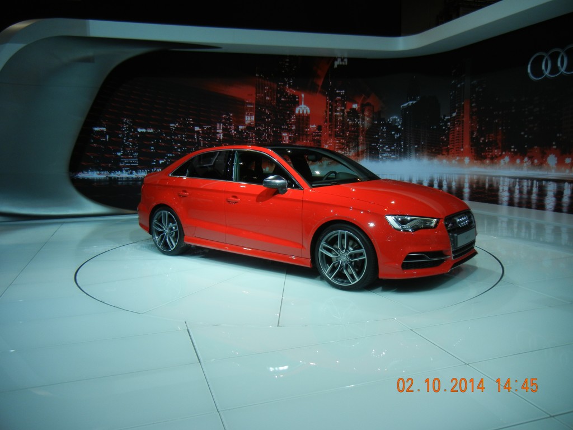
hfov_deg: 60.0
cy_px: 215
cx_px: 286
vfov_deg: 46.8
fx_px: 497
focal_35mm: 30
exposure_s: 1/105
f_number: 3.5
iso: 160
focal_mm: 5.4
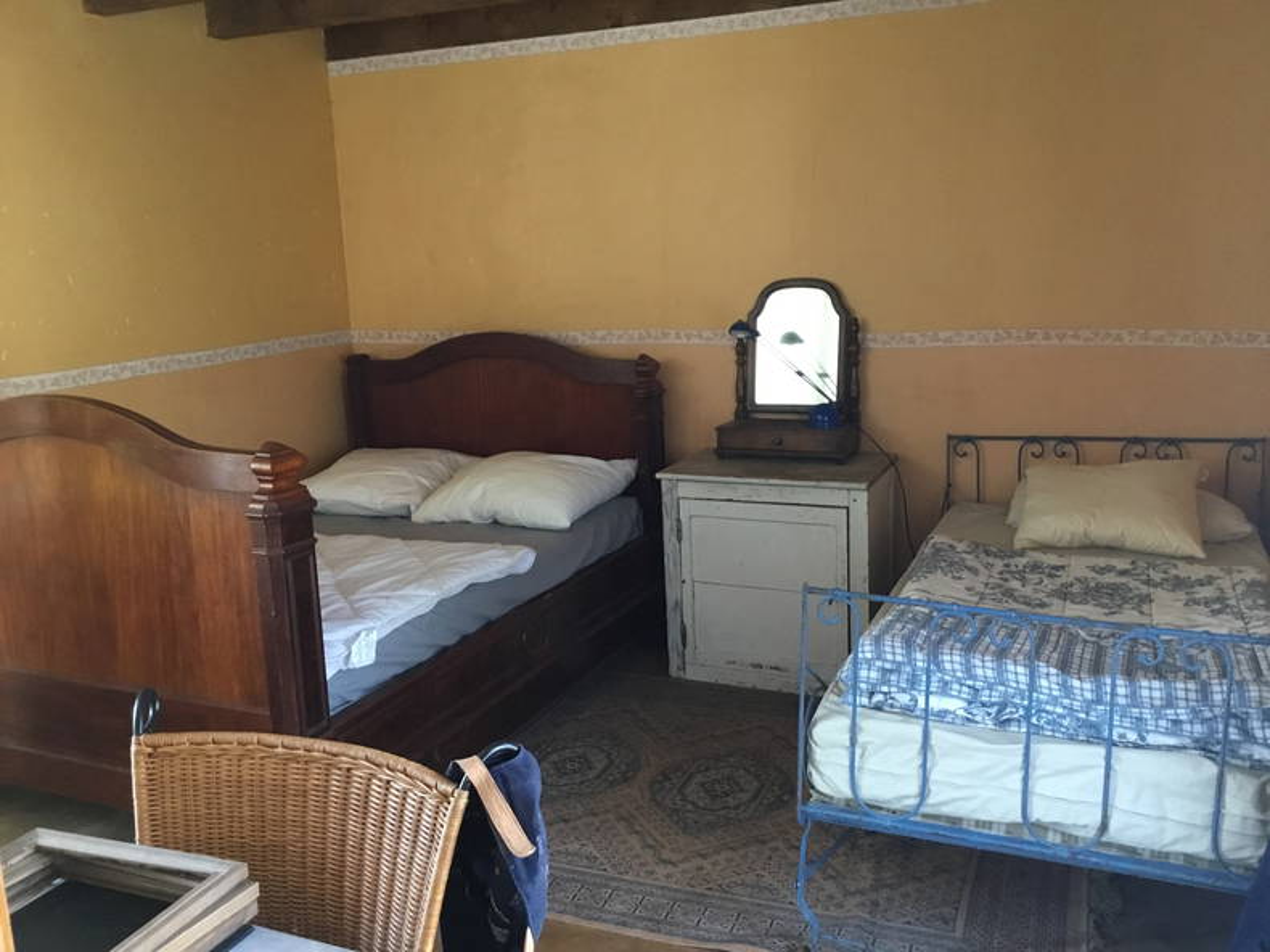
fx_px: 1137
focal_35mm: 31
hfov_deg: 58.4
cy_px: 476
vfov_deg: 45.4
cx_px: 635
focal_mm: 3.3
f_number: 2.4
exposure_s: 1/33
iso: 200
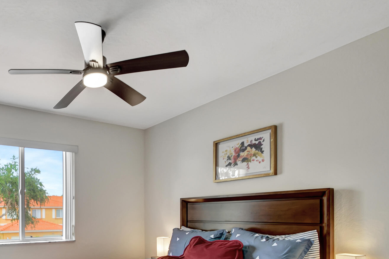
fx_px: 270
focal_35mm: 25
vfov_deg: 48.8
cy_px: 200
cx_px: 67
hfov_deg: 63.9
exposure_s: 1/20
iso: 400
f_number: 8
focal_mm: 10
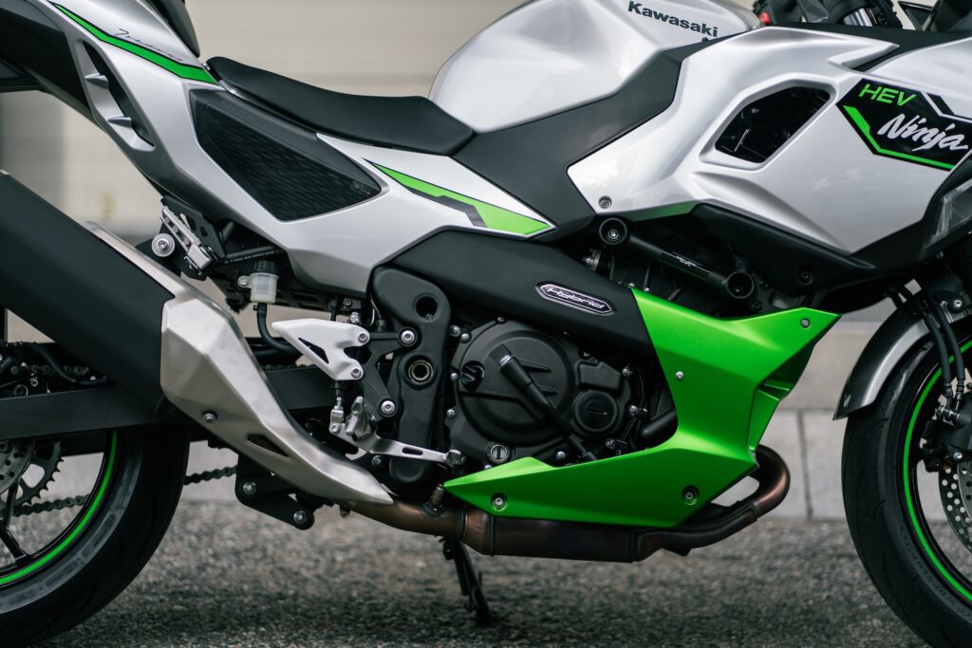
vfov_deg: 16.1
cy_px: 324
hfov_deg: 23.9
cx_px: 486
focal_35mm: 85
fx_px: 2295
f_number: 2
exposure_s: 1/500
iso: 64
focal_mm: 85
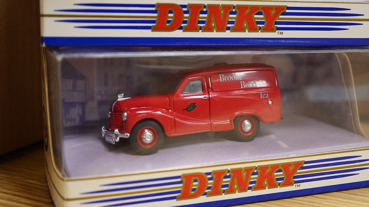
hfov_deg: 42.9
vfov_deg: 24.9
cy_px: 103
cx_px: 183
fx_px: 470
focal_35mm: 48
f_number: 3.5
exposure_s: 1/320
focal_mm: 30
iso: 2500
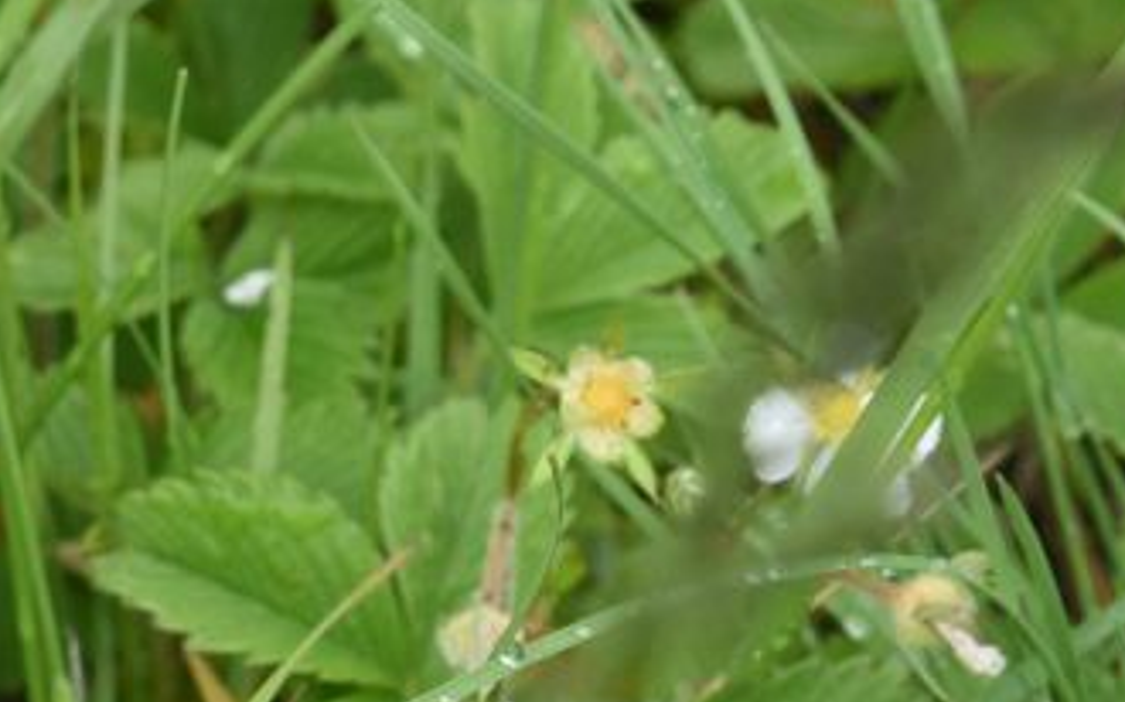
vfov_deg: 6.5
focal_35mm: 201
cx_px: -106
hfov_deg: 10.3
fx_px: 6161
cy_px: 1010
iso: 500
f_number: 11
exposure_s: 1/125
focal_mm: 50
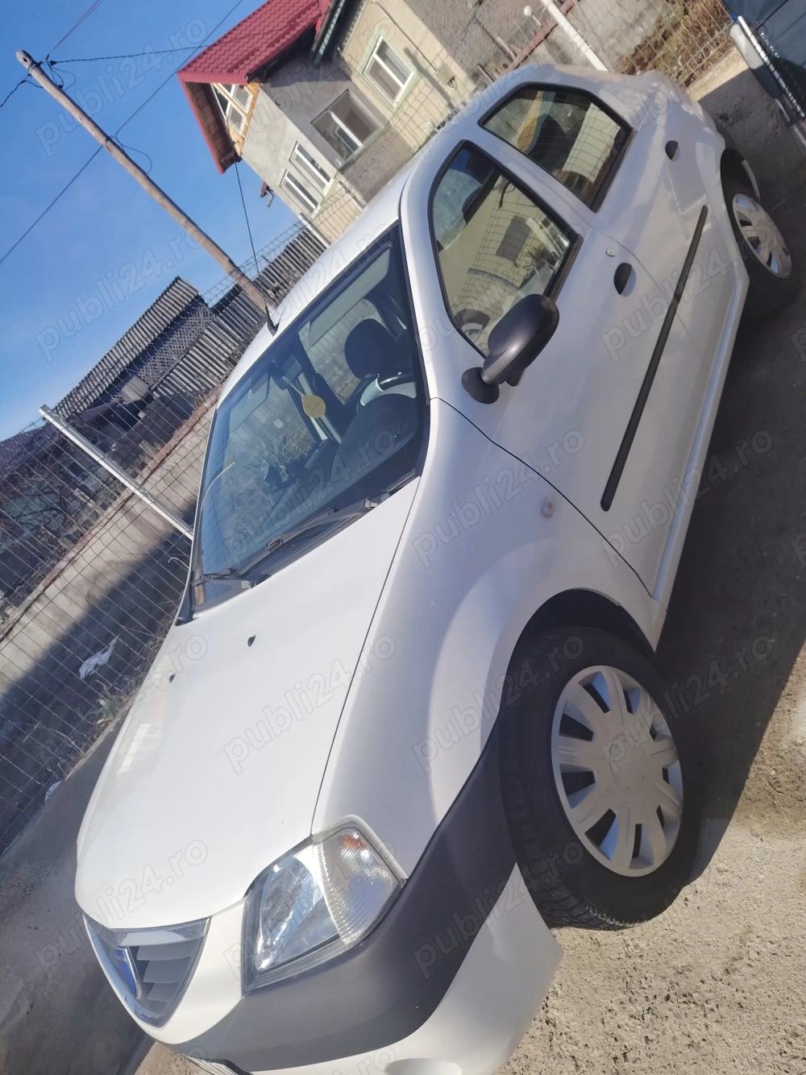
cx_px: 403
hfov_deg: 56.8
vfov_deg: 71.6
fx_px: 745
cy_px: 538
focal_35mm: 24
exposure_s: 1/997
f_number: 1.75
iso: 100
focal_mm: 5.25
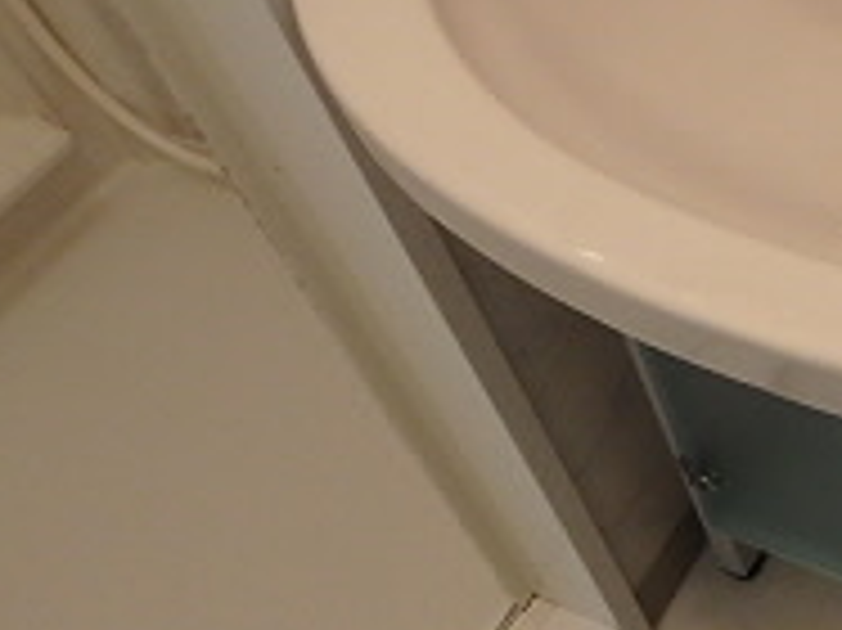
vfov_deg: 23.3
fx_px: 1507
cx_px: 1162
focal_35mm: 62
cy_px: 126
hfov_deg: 25.6
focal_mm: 3.7
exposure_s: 1/30
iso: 400
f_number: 3.5
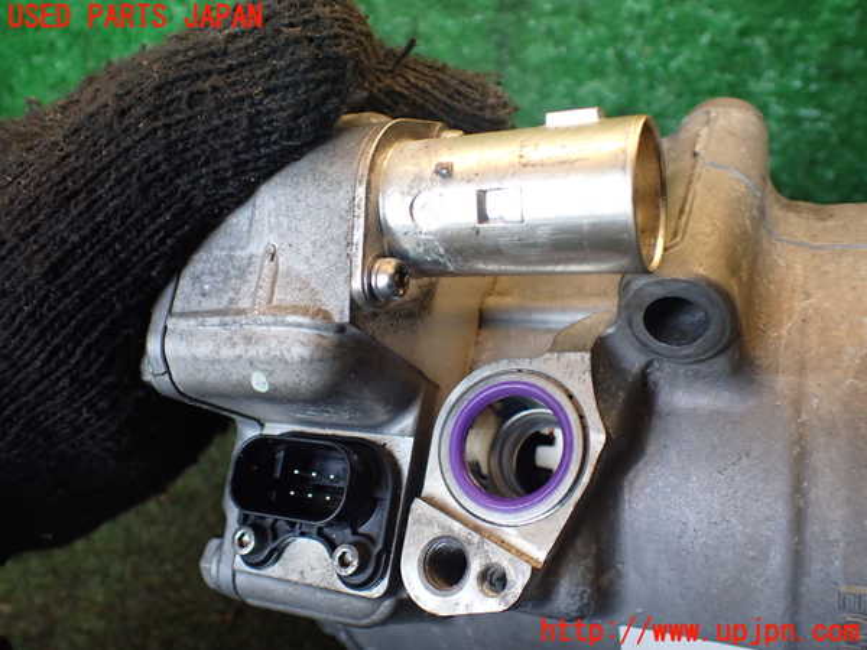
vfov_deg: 46.8
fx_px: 751
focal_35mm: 30
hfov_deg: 60.0
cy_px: 325
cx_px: 434
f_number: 2.3
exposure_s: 1/125
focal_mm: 5.4
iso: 500
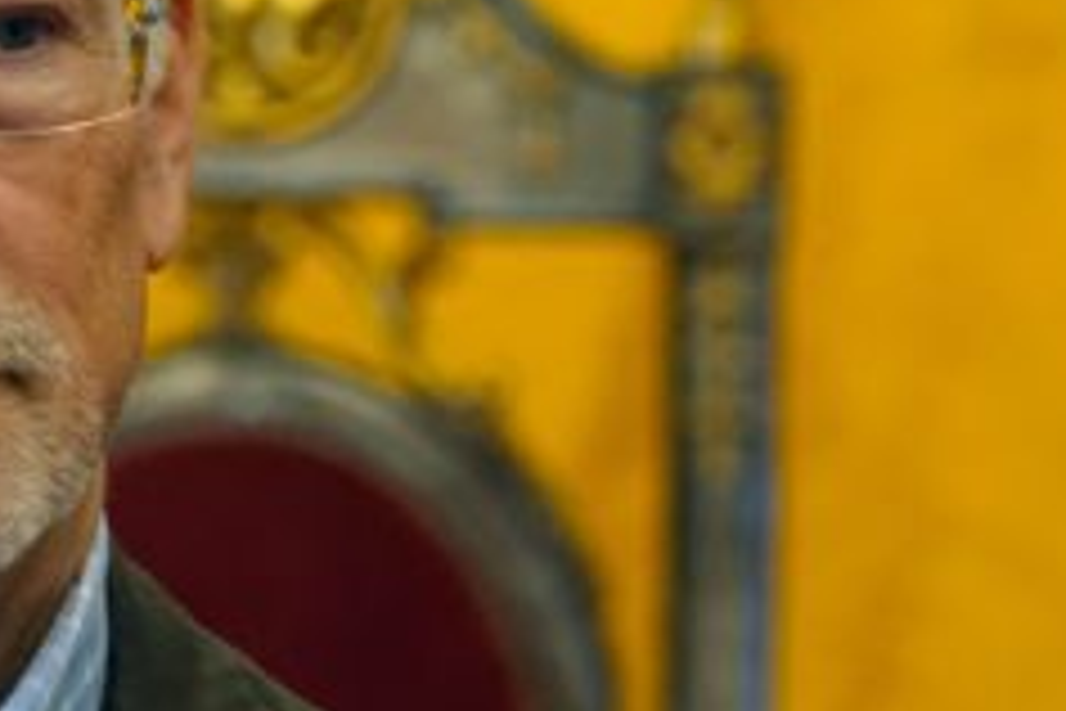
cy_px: 216
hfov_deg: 3.0
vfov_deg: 2.0
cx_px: -130
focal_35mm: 696
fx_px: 20608
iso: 800
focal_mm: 83.9
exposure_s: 1/50
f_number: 4
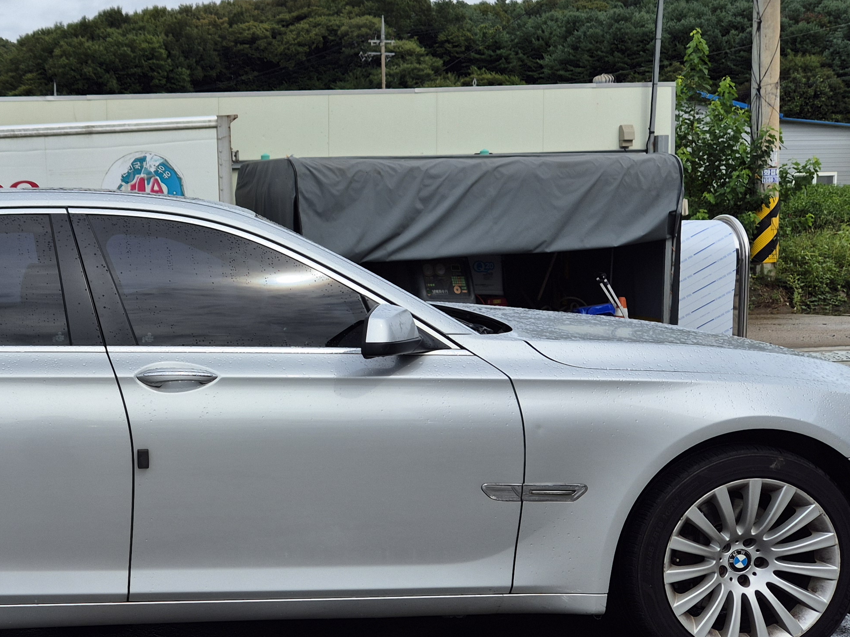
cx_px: 123
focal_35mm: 47
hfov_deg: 38.3
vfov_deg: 30.9
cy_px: 326
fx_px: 1154
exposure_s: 1/2936
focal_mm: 5.4
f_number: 1.8
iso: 25
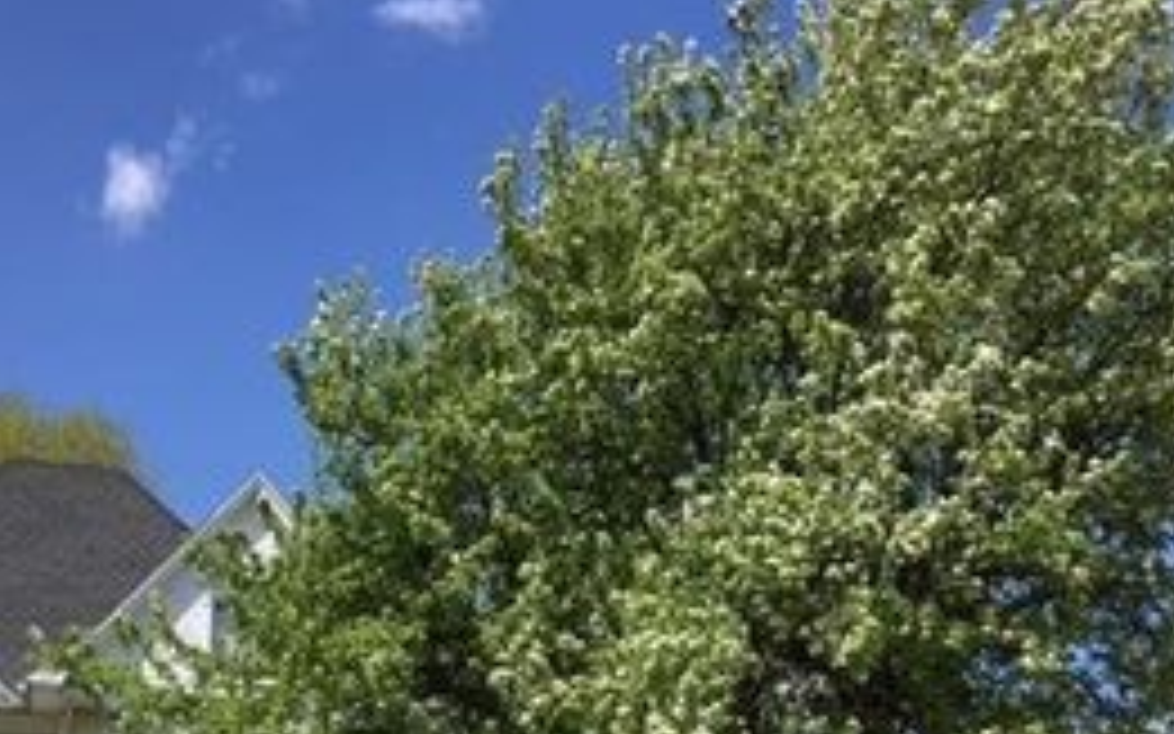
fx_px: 1887
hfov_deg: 34.5
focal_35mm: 59
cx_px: 612
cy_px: 804
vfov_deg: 20.9
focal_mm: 4.15
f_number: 2.2
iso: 25
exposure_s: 1/1789
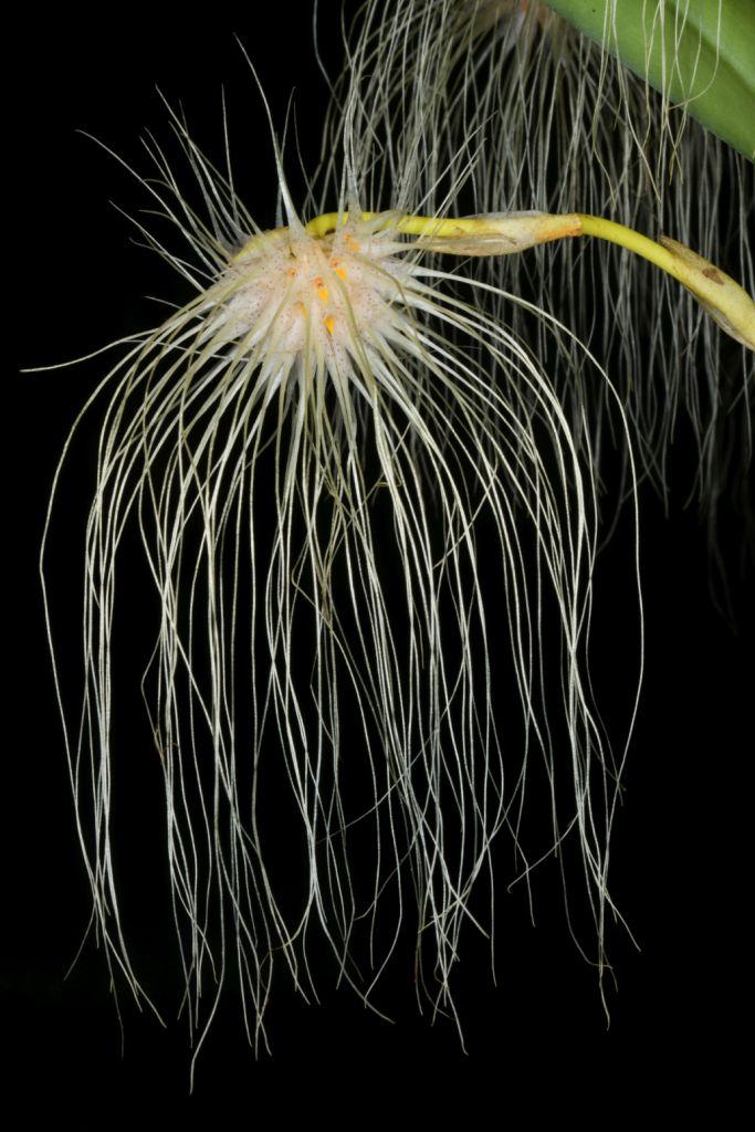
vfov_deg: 22.6
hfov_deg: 15.2
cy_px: 566
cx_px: 378
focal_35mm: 90
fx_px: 2830
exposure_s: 1/250
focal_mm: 90
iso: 200
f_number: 32
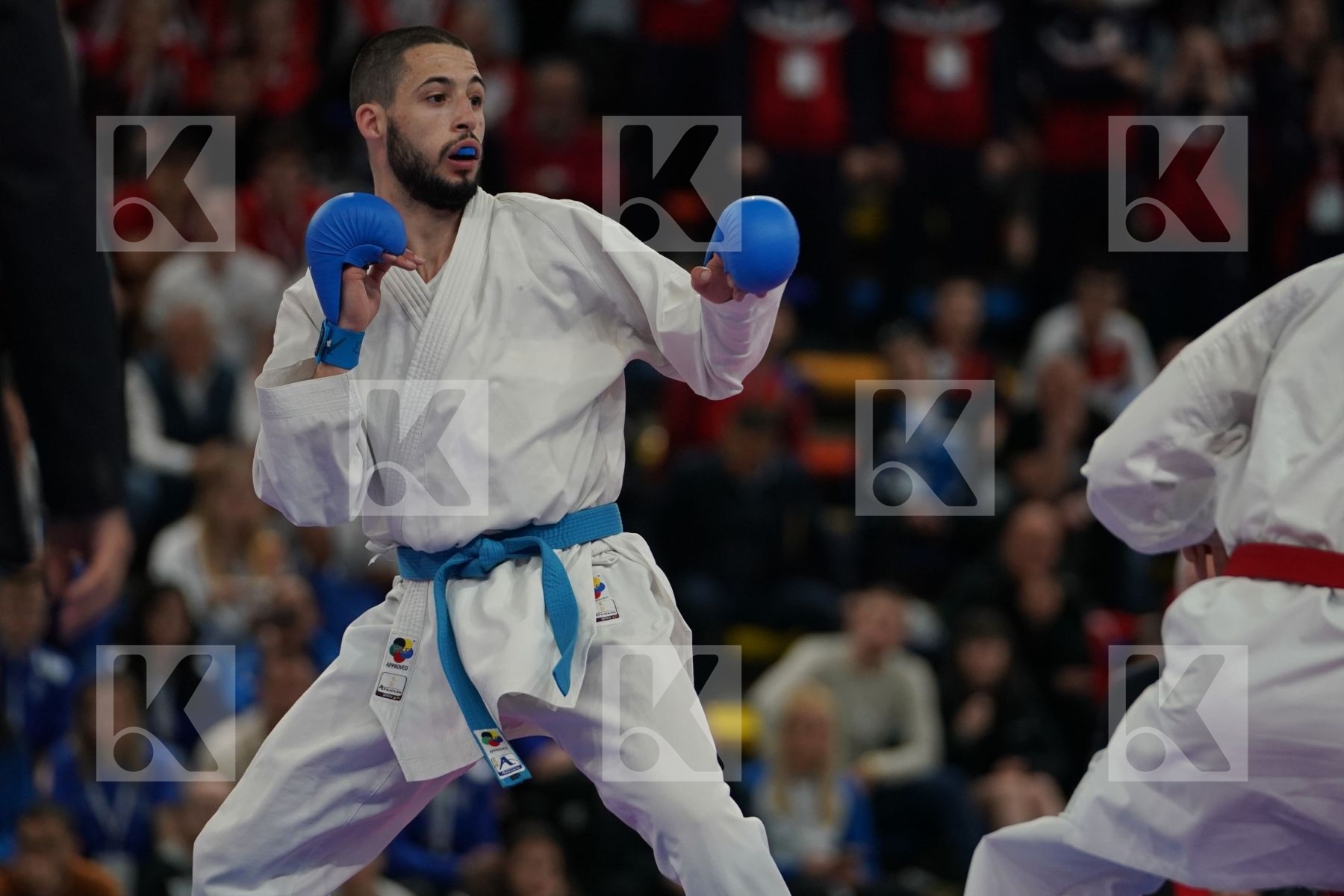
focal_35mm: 255
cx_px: 672
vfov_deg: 5.4
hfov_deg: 8.1
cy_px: 448
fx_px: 9519
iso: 1250
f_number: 2.8
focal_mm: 170
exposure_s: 1/1000
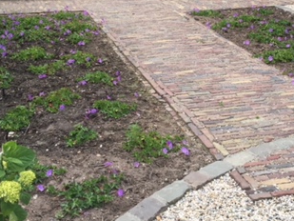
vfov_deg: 23.9
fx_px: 510
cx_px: 168
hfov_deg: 32.1
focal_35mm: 60
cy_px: 35
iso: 32
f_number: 2.2
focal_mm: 4.15
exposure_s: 1/942
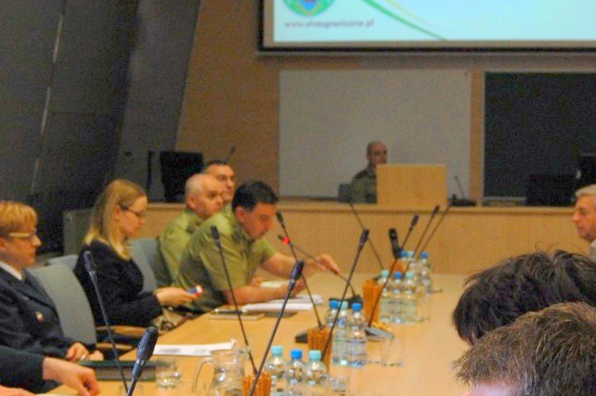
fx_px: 1654
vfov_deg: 13.7
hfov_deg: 20.4
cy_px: 221
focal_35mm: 100
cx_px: 262
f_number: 4.8
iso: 400
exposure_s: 1/60
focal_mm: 38
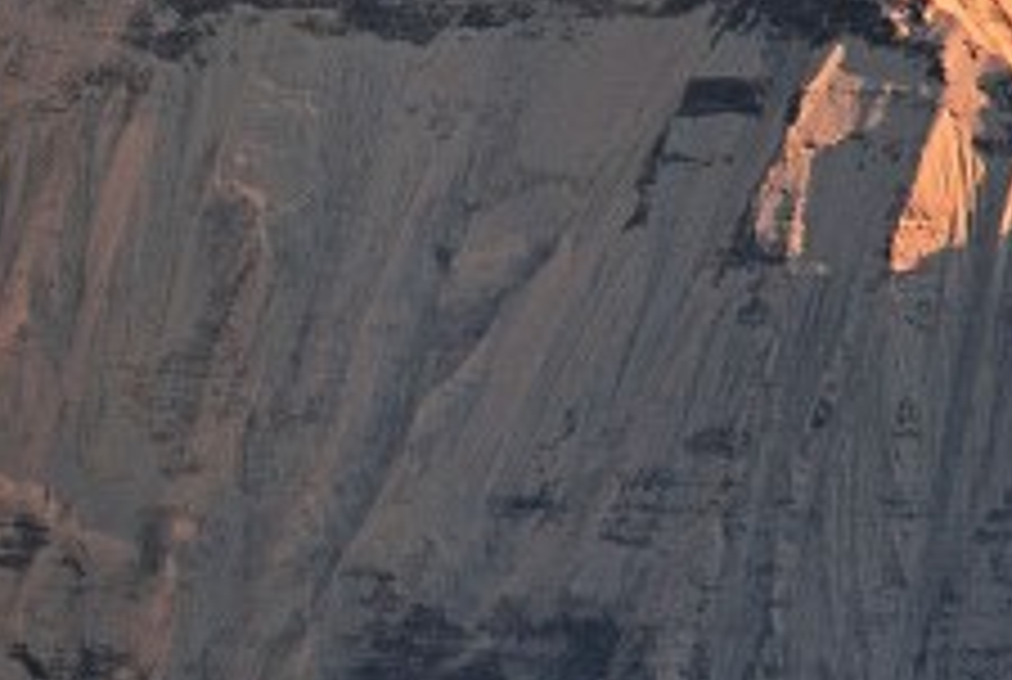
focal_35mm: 920
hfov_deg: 2.2
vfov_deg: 1.5
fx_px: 25921
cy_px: 498
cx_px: 99
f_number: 5.6
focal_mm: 135
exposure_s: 1/125
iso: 100
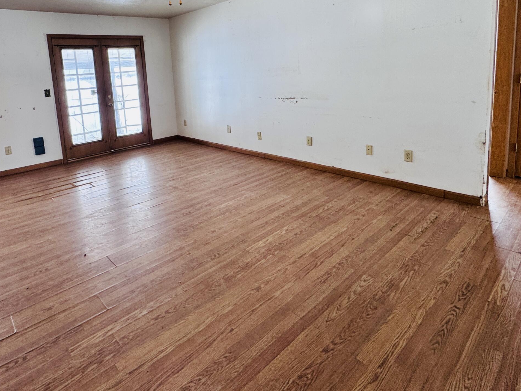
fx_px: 331
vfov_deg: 59.1
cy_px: 117
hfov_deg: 75.9
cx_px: 223
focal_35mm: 22
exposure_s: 1/120
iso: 125
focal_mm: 2.22
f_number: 2.2
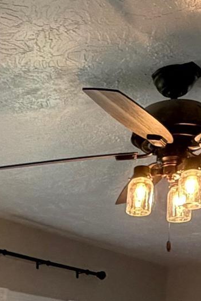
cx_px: 33
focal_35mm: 84
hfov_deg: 16.1
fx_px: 704
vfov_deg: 19.5
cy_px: 505
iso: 250
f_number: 2.2
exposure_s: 1/120
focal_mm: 2.22
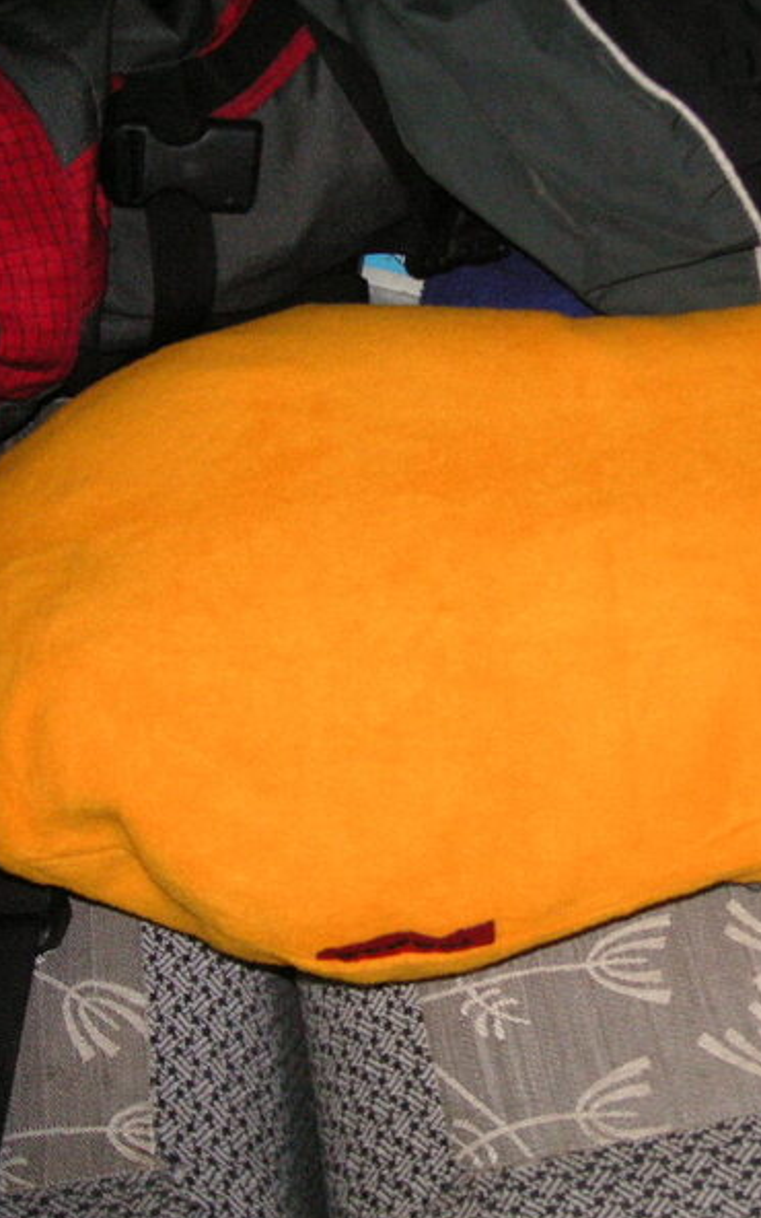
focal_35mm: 53
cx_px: 673
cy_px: 611
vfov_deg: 38.2
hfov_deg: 23.8
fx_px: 1759
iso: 160
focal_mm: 6.1
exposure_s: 1/45
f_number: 2.8
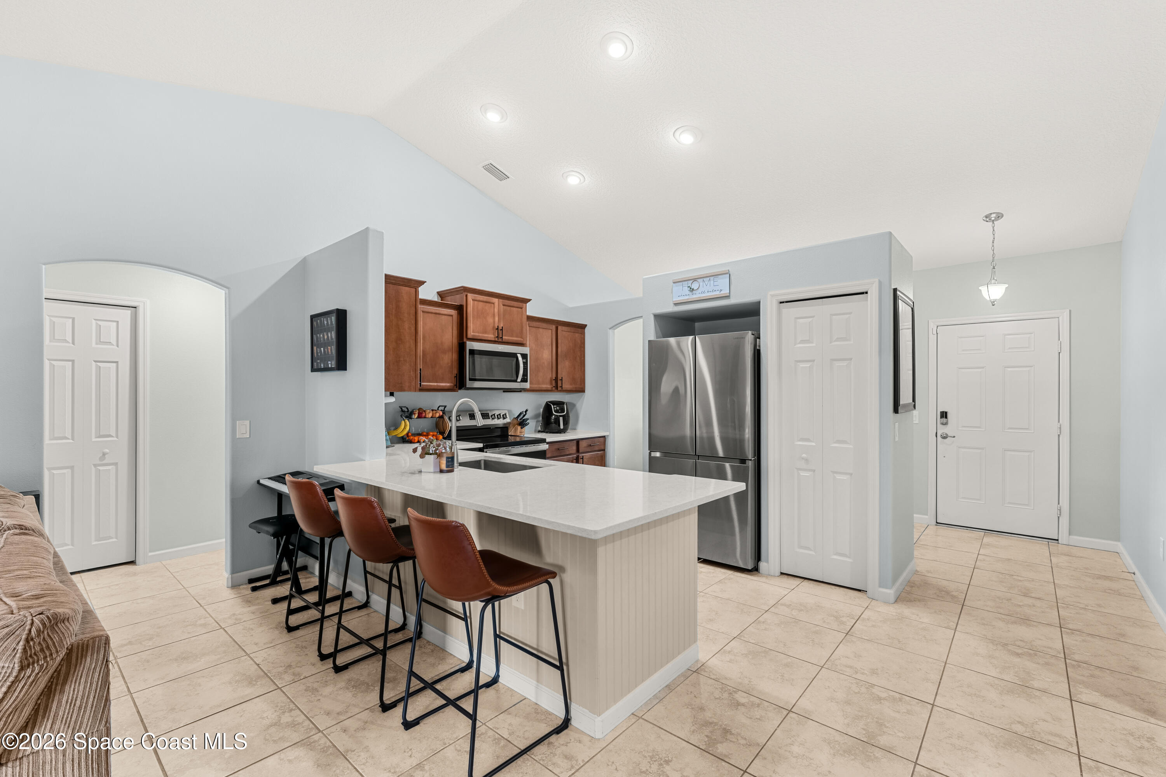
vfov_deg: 75.1
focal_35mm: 16
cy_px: 388
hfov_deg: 98.2
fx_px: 505
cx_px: 583
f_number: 8
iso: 200
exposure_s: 1/50
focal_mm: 15.6
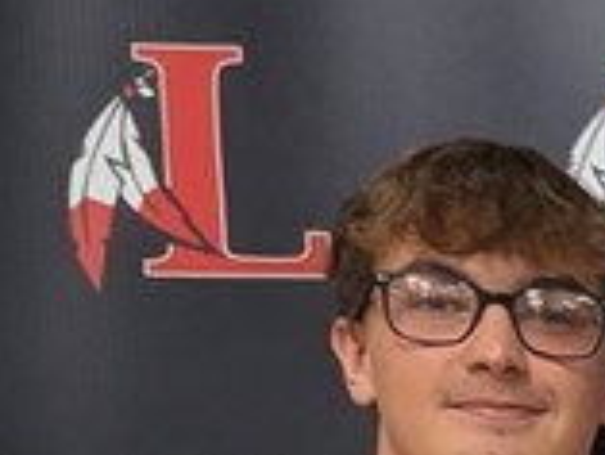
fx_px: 2676
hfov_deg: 10.8
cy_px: 1259
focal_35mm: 153
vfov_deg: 8.5
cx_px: 1480
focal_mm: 6.81
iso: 111
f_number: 1.85
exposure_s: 1/30
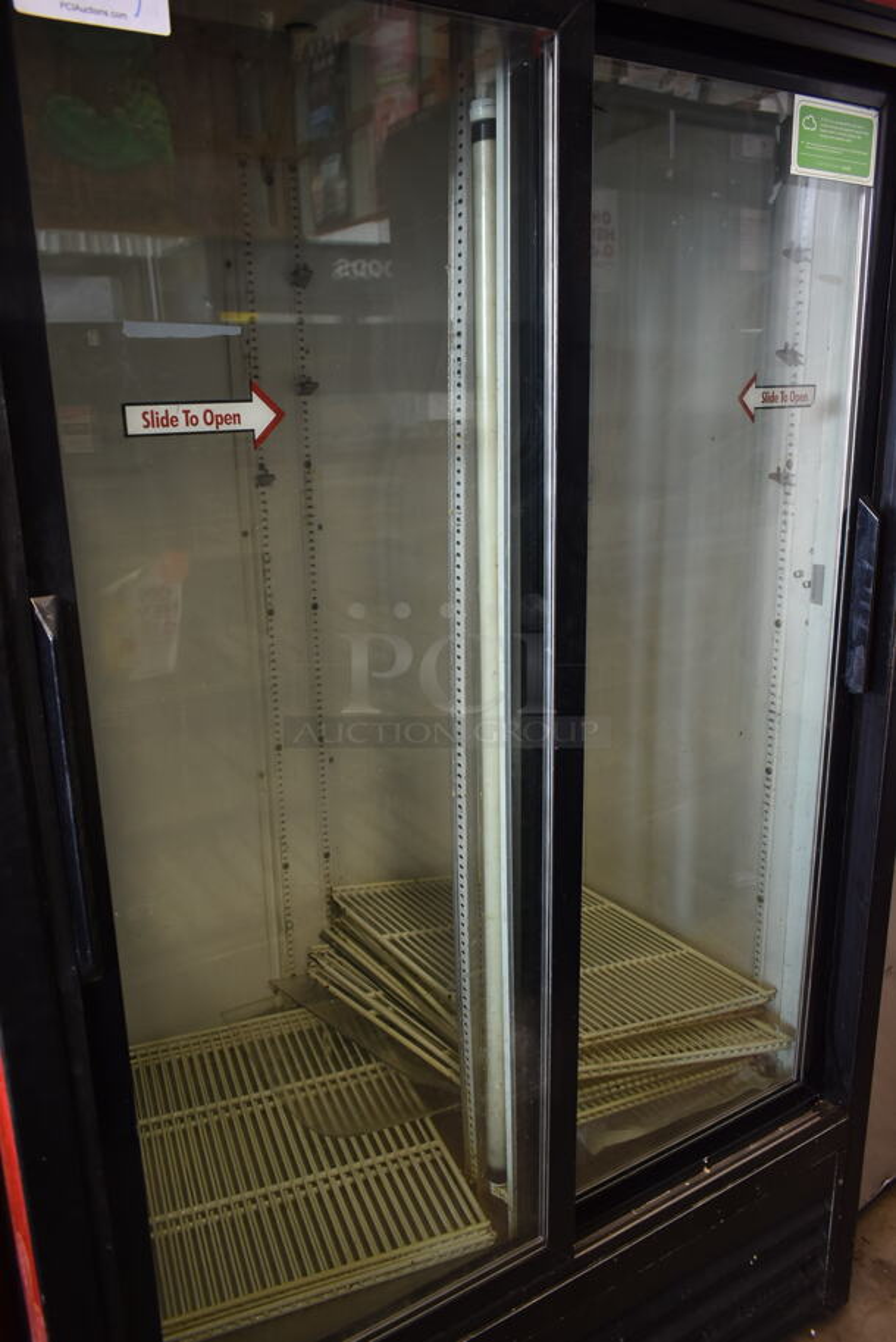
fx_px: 1006
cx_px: 448
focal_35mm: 27
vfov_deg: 67.3
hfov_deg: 48.0
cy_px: 671
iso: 720
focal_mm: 18
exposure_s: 1/30
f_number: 3.5
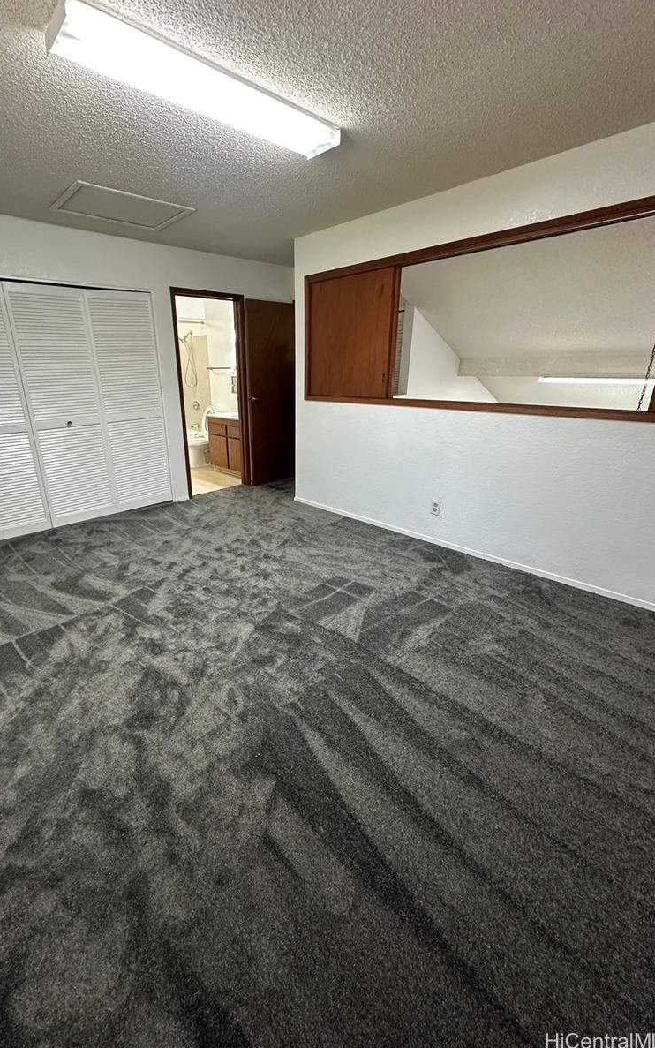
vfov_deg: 101.5
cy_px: 520
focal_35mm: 15
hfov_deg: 74.3
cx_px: 278
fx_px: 428
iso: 200
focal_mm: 2.22
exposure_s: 1/60
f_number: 2.2
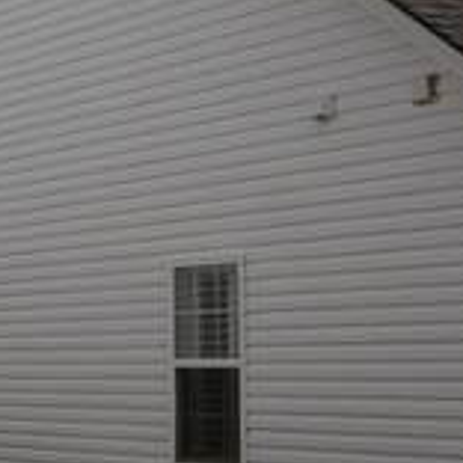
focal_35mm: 139
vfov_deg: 12.6
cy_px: 185
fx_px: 2103
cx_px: -1392
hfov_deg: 7.9
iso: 100
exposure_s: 1/200
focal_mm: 13.5
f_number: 9.5
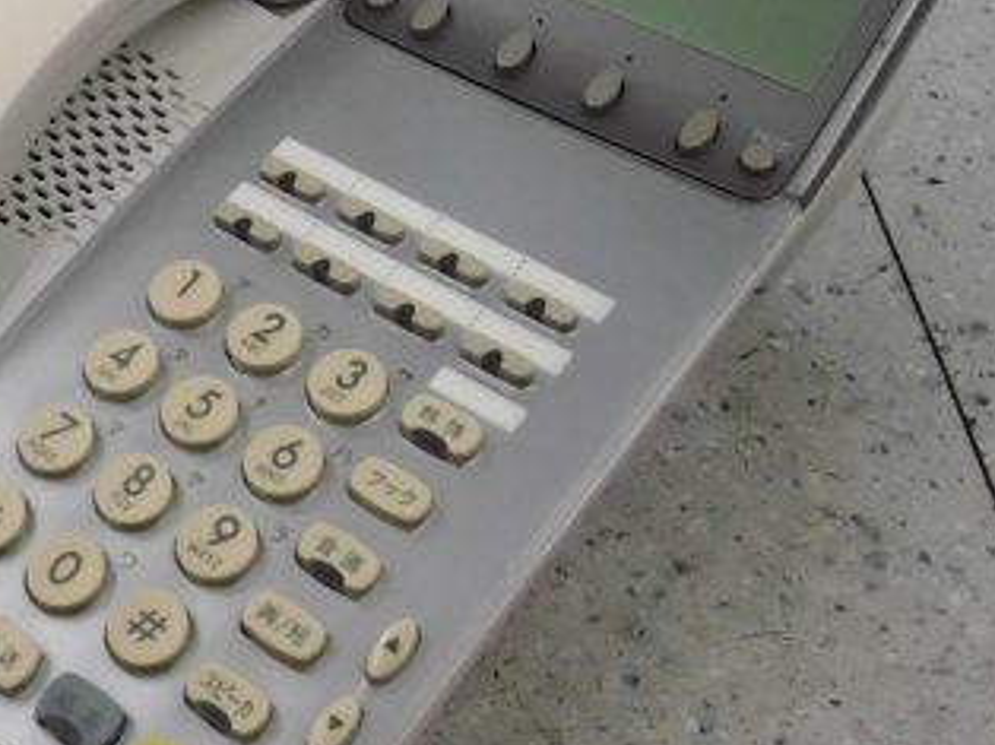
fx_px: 1522
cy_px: 403
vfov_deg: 27.5
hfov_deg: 35.1
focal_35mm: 53
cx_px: 200
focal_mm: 4.6
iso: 400
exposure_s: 1/60
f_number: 3.2
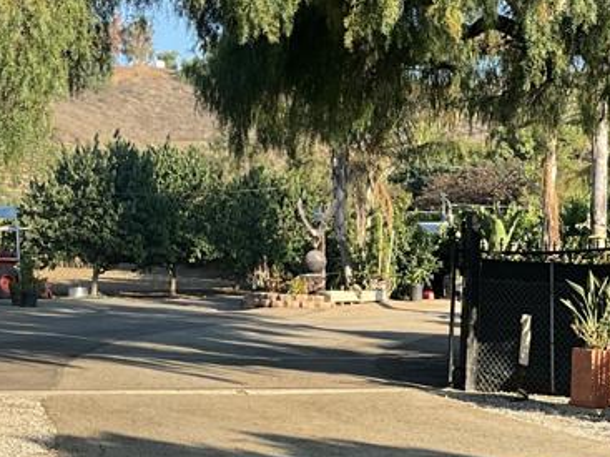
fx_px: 1427
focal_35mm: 81
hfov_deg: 24.0
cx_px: 392
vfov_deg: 18.2
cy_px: 263
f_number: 1.8
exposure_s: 1/478
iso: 25
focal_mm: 3
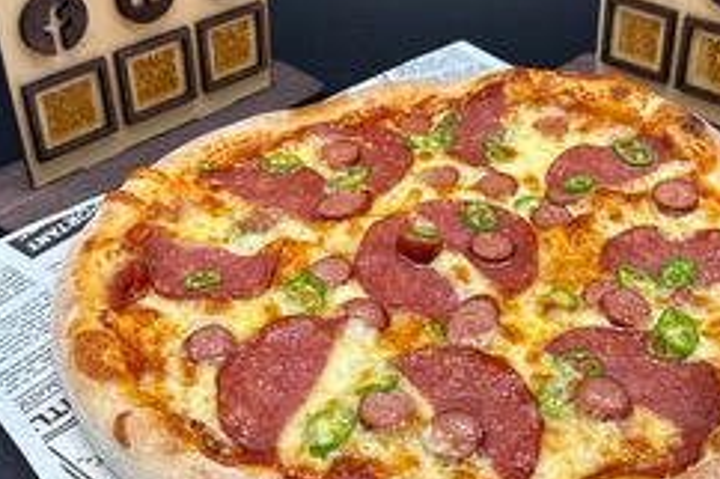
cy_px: 171
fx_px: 879
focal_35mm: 44
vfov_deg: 30.3
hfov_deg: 44.4
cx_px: 422
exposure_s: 1/423
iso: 80
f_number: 1.78
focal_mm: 6.76
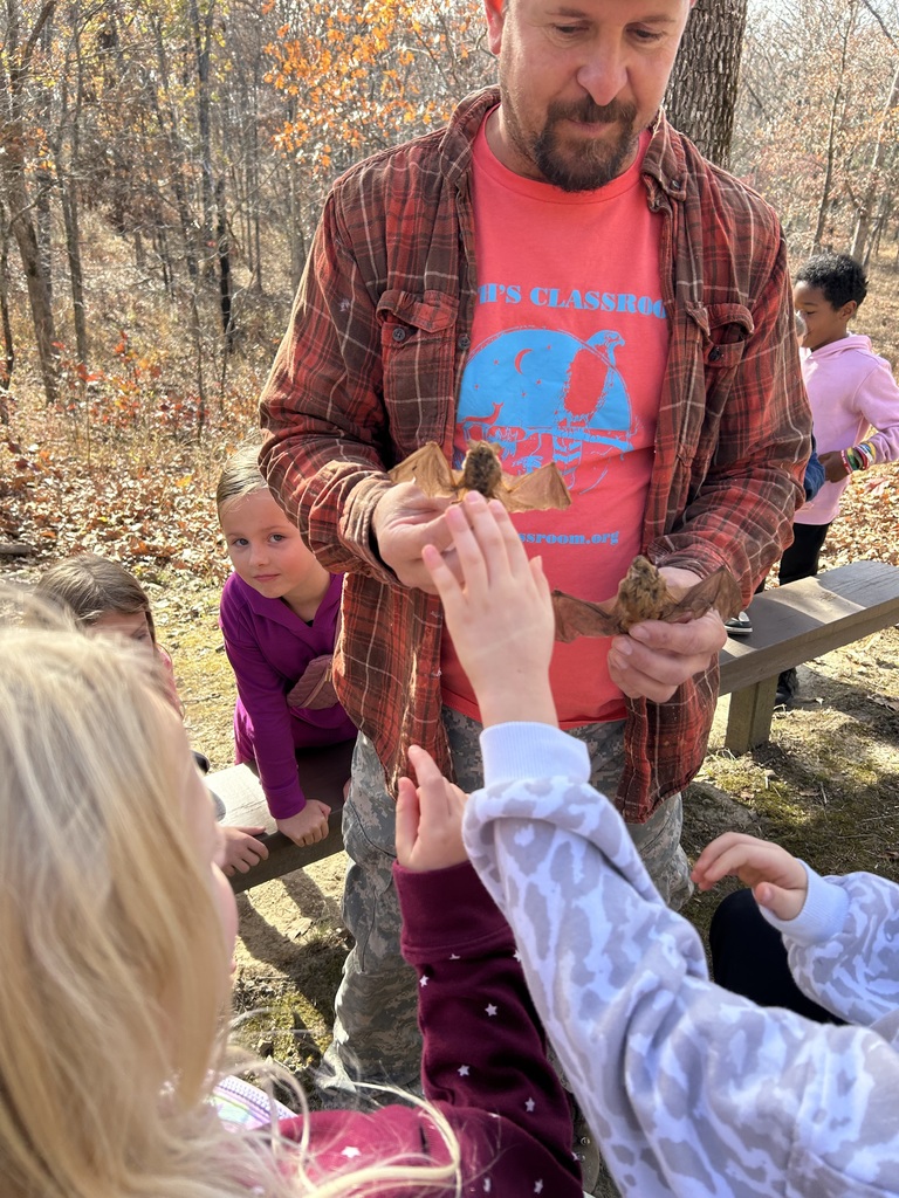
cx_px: 450
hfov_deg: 53.1
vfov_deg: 67.3
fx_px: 900
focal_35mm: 26
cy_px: 599
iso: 50
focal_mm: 5.7
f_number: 1.5
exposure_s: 1/422
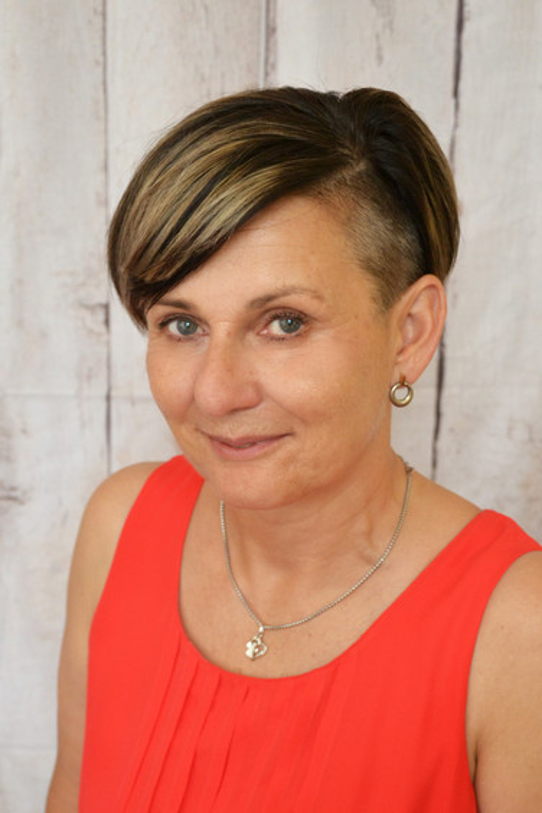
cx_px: 271
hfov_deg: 28.1
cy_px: 406
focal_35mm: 48
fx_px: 1084
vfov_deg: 41.1
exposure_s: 1/60
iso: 720
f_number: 4.2
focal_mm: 32
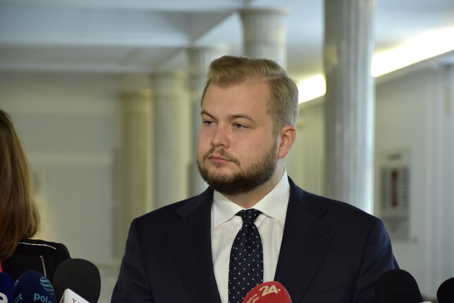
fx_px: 1986
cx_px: 227
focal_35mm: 158
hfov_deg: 13.0
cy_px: 152
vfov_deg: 8.7
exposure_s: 1/60
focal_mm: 105
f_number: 5.6
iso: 800
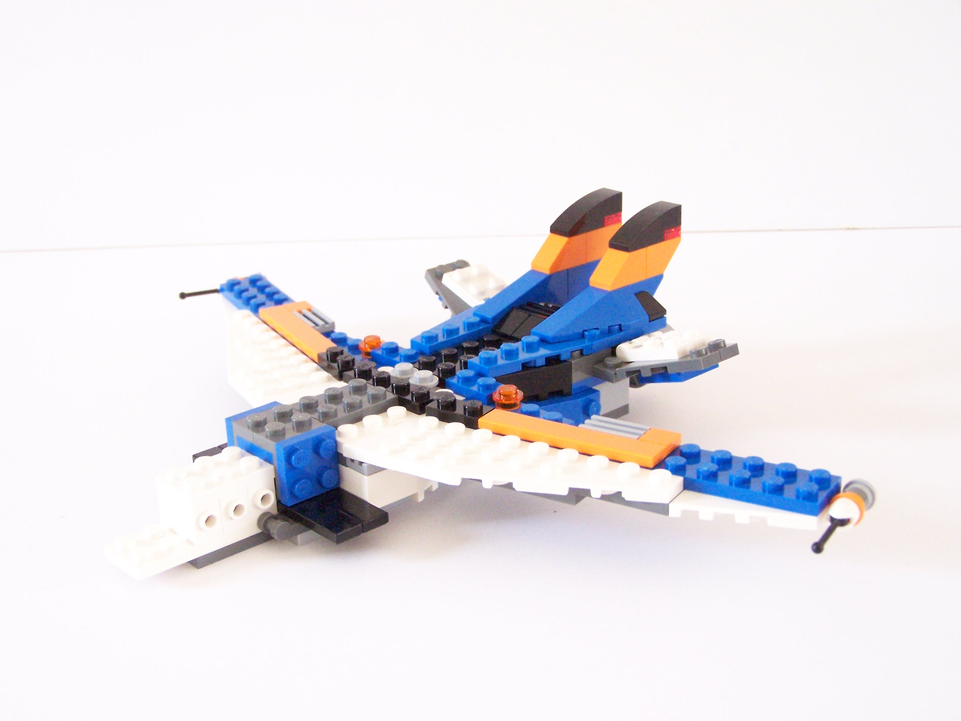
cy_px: 360
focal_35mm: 51
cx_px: 480
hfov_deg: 37.5
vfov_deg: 28.6
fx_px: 1416
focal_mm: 8.5
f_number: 3.2
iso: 400
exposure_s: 1/20
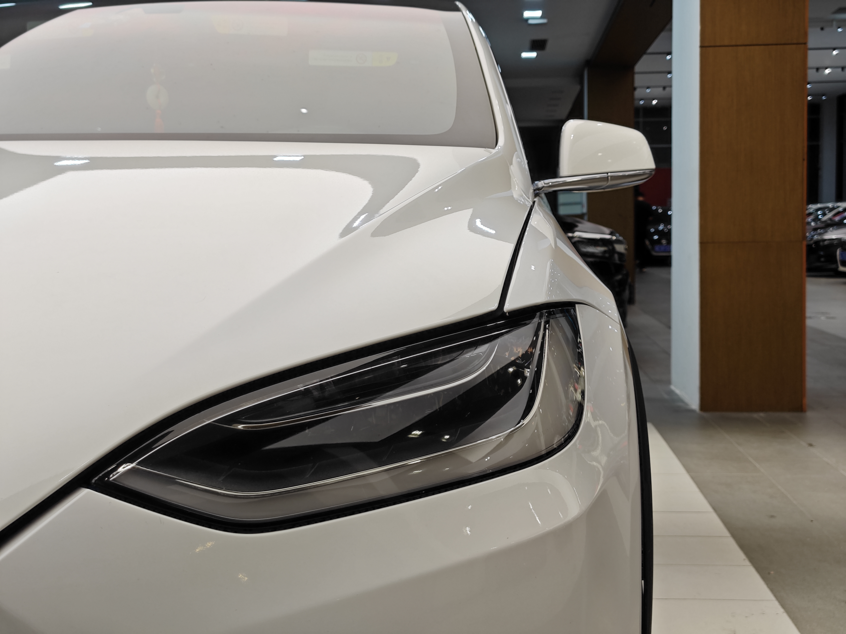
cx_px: 423
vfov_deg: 31.5
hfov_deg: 41.2
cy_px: 317
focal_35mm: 46
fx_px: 1124
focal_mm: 8.7
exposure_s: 1/100
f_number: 1.9
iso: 125
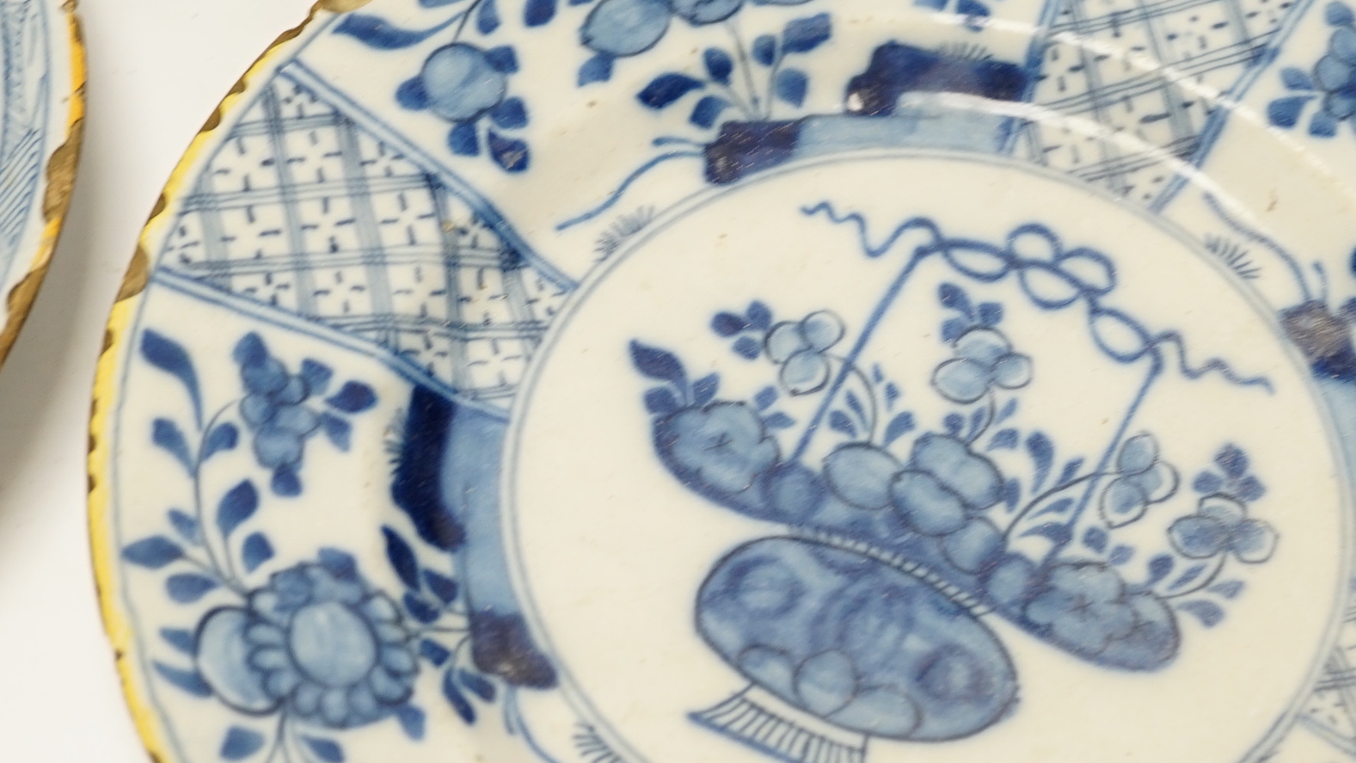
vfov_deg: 14.4
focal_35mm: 84
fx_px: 3020
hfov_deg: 25.2
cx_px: 847
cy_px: 525
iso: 320
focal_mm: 30
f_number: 3.5
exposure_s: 1/60
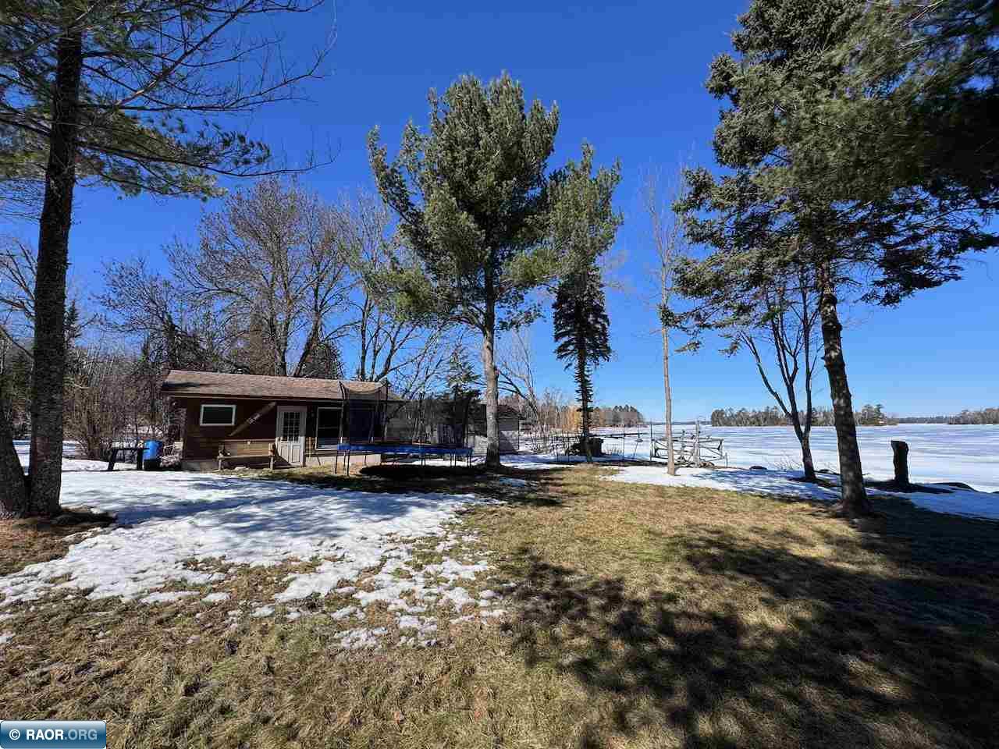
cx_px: 500
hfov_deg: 102.1
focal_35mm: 14
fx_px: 404
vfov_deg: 85.7
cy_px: 374
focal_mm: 2.22
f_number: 2.2
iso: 50
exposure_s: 1/1880
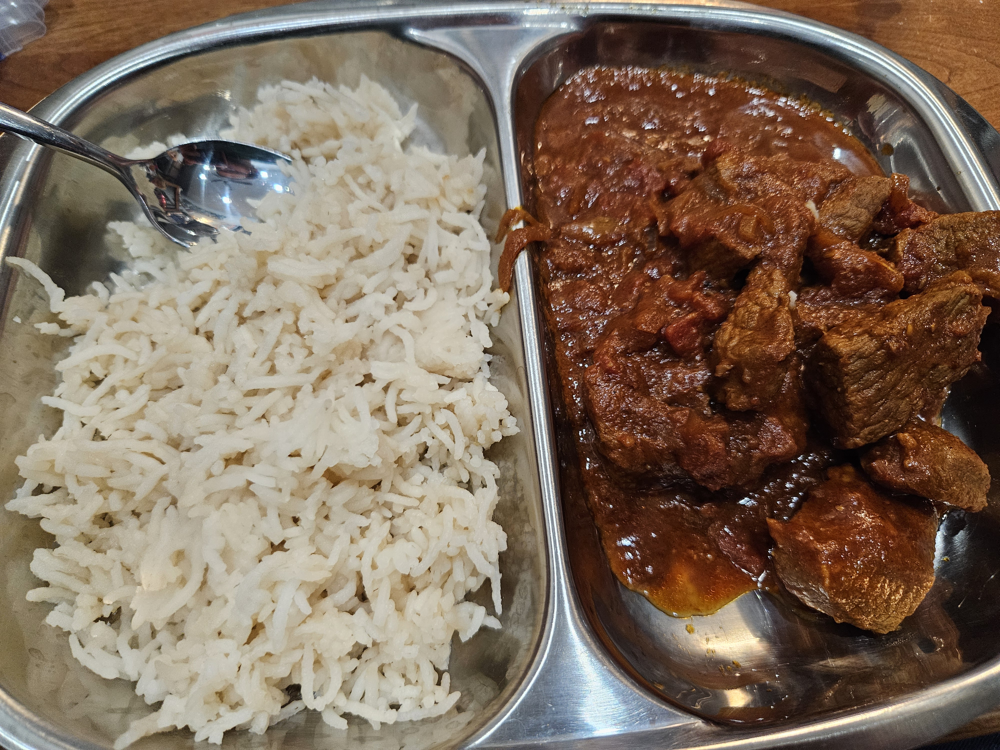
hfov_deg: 73.9
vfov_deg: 58.9
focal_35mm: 23
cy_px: 375
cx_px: 500
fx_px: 664
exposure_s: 1/120
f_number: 1.8
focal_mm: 5.4
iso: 640
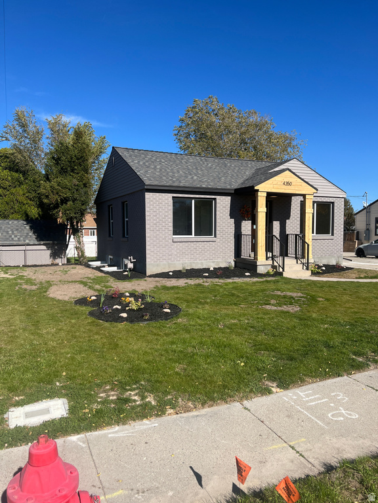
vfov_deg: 67.3
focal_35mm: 26
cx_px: 189
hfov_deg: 53.1
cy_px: 252
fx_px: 379
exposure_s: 1/4831
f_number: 1.5
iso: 50
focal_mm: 5.7
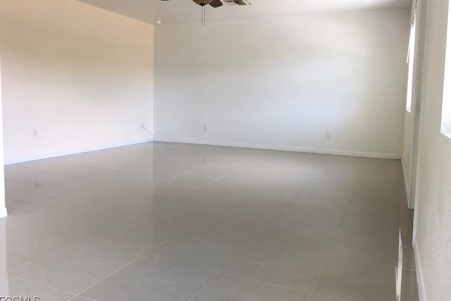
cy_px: 136
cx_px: 228
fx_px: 376
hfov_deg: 61.9
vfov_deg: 43.6
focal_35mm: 30
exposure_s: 1/30
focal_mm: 4
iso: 25
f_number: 1.8
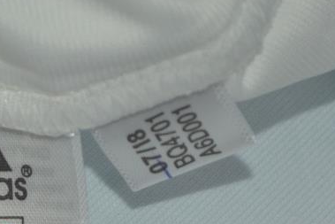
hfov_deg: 9.2
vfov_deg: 6.2
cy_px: 282
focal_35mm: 222
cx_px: -11
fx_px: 2067
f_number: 5.6
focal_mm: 52
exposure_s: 1/200
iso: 200
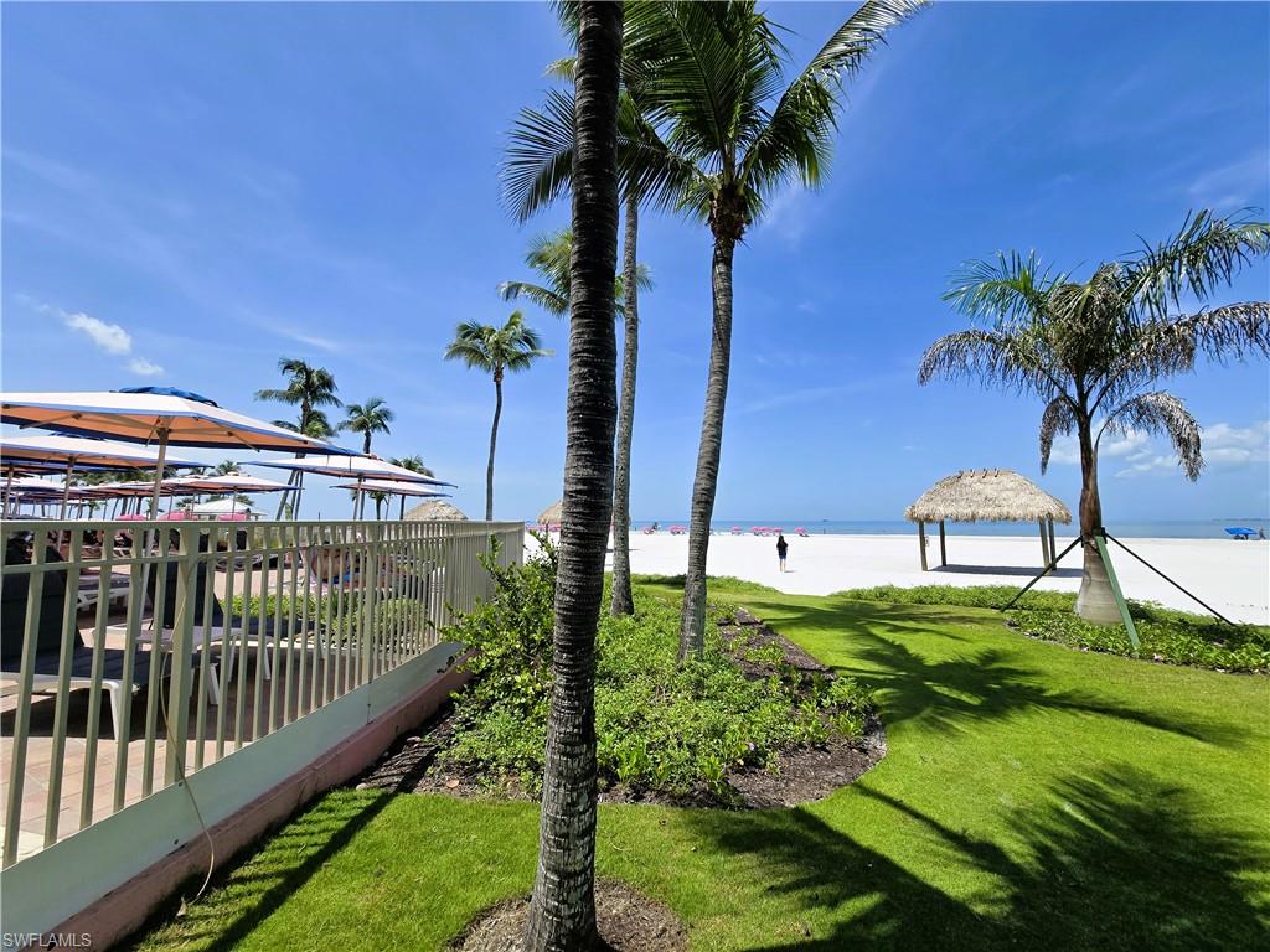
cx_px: 635
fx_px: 477
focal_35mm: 13
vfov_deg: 89.9
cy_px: 476
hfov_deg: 106.2
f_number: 2.2
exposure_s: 1/2969
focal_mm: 2.2
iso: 50
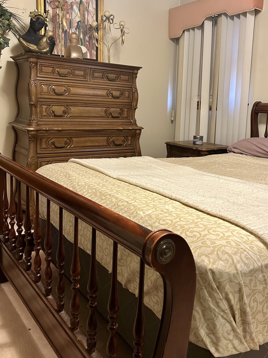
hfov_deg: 42.7
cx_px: 160
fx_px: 341
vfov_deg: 55.1
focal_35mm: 33
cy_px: 150
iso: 200
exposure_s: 1/60
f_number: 1.5
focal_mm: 5.7
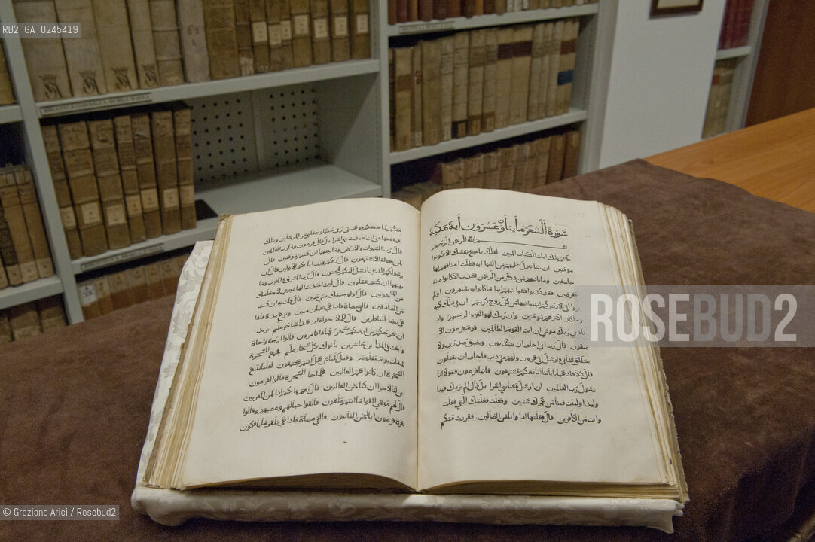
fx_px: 724
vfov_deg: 41.1
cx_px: 408
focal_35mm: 32
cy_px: 271
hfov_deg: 58.7
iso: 3200
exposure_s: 1/400
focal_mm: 32
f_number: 10
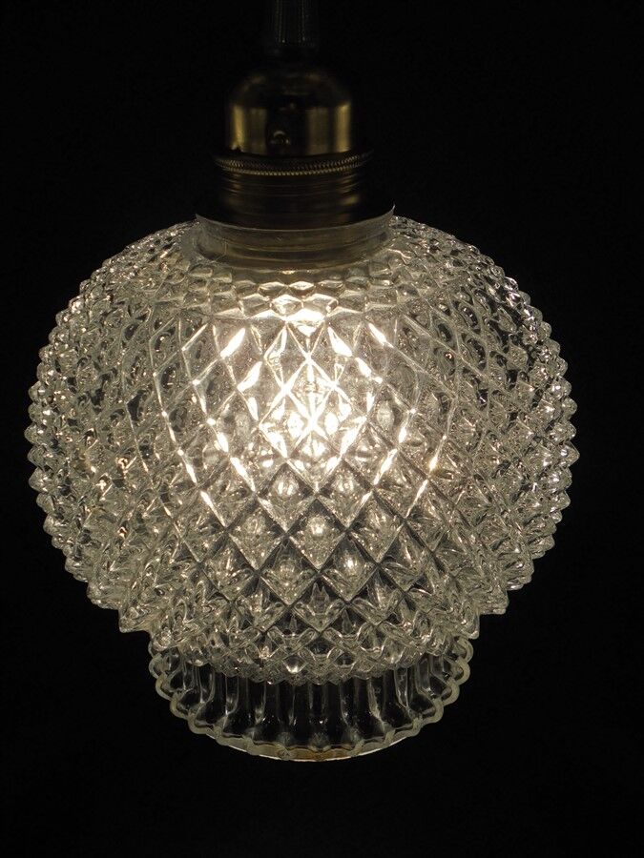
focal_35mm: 43
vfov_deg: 43.9
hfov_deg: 33.6
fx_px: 1067
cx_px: 322
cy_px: 429
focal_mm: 7.8
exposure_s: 1/250
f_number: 4.5
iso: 100
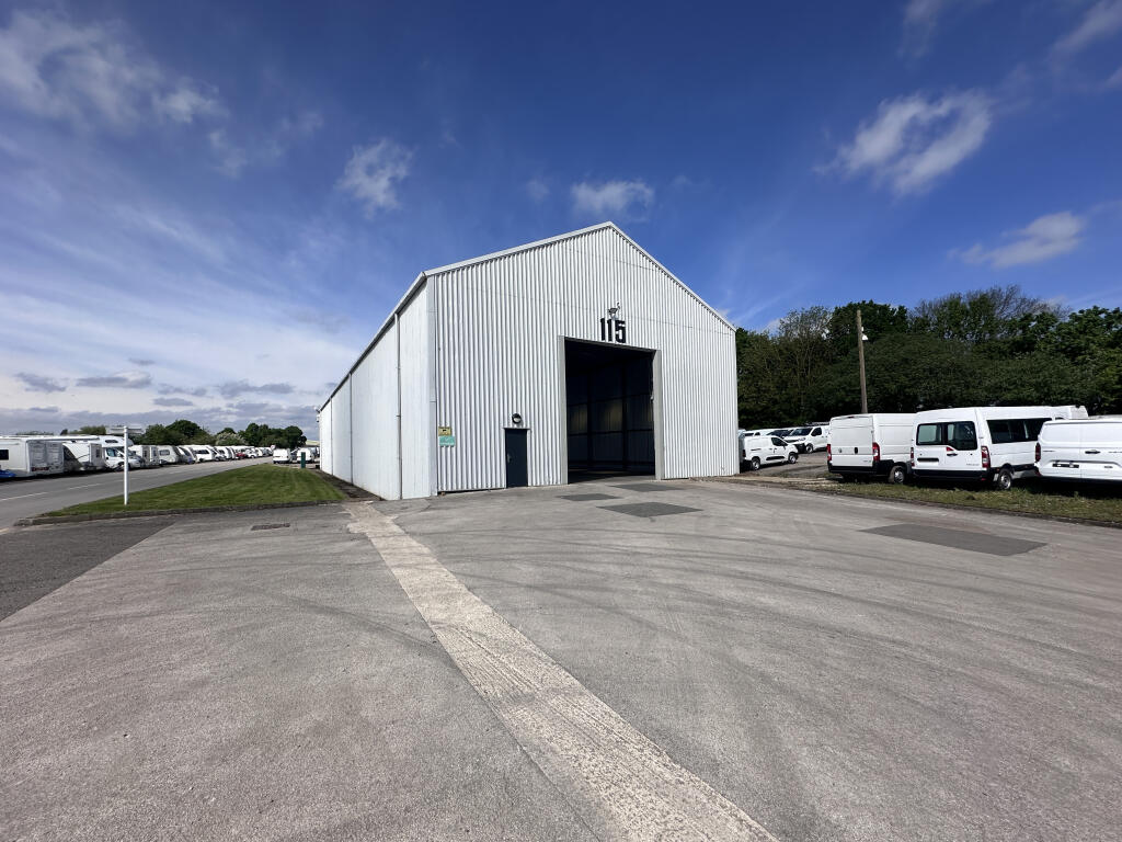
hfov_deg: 71.6
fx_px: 778
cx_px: 561
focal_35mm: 24
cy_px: 421
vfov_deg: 56.8
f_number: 1.78
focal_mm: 6.86
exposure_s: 1/10753
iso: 80
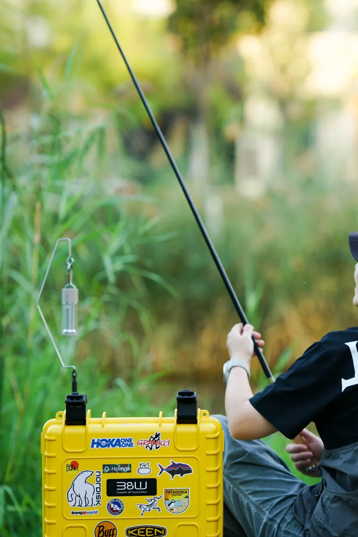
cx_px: 242
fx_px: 1715
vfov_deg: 17.8
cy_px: 303
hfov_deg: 11.9
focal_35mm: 115
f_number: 2
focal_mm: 85
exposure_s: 1/500
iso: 400
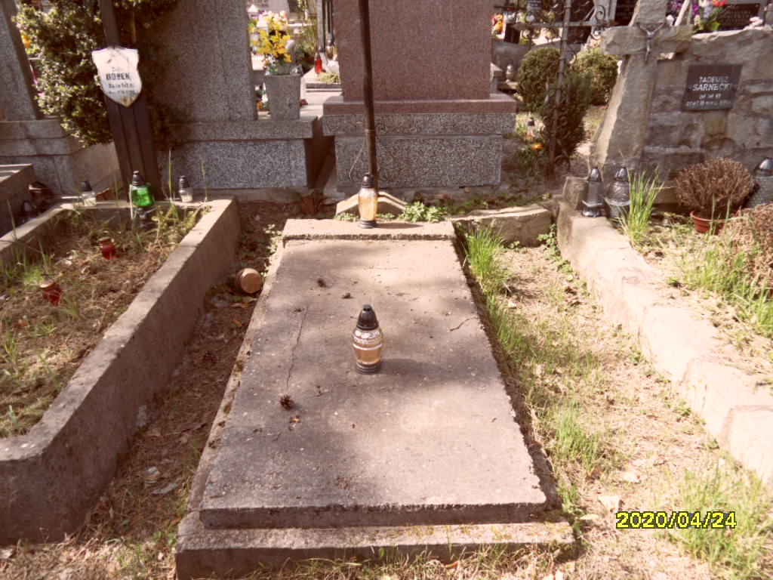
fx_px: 536
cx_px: 386
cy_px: 290
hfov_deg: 71.6
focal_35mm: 24
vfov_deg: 56.8
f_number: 3.2
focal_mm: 3.9
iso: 80
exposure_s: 1/180
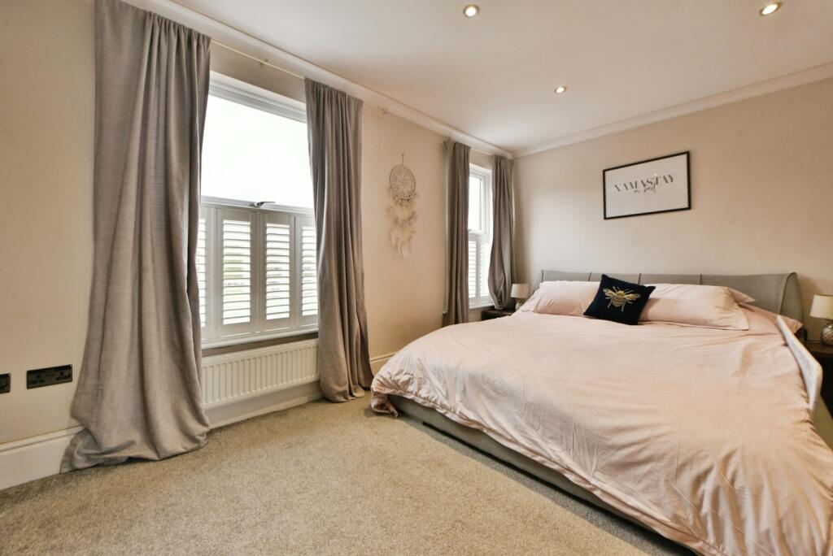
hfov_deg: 104.2
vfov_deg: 81.3
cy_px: 278
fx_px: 324
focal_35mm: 14
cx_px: 416
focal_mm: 14
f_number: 8
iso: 500
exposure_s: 1/40
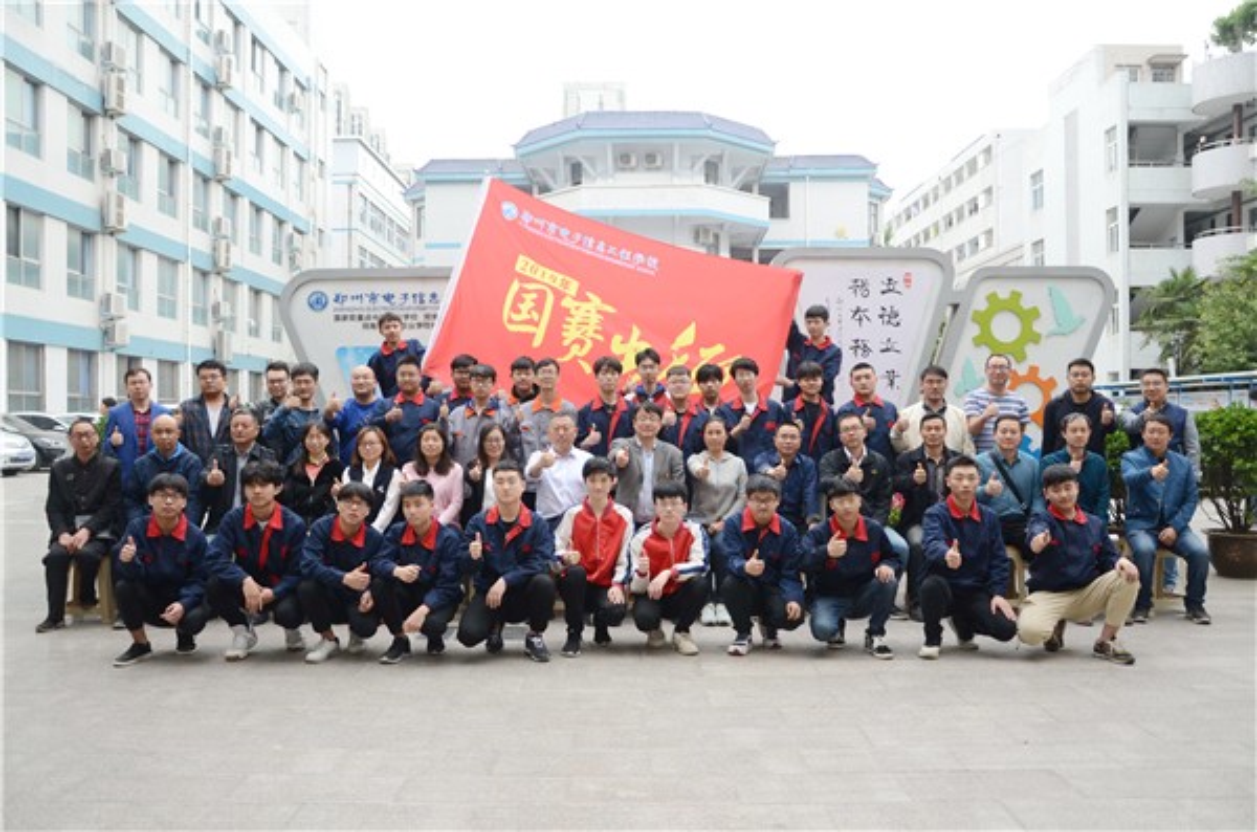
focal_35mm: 32
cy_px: 416
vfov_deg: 41.5
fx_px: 1097
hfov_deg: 59.6
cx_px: 628
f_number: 3.8
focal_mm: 21
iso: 400
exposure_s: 1/160
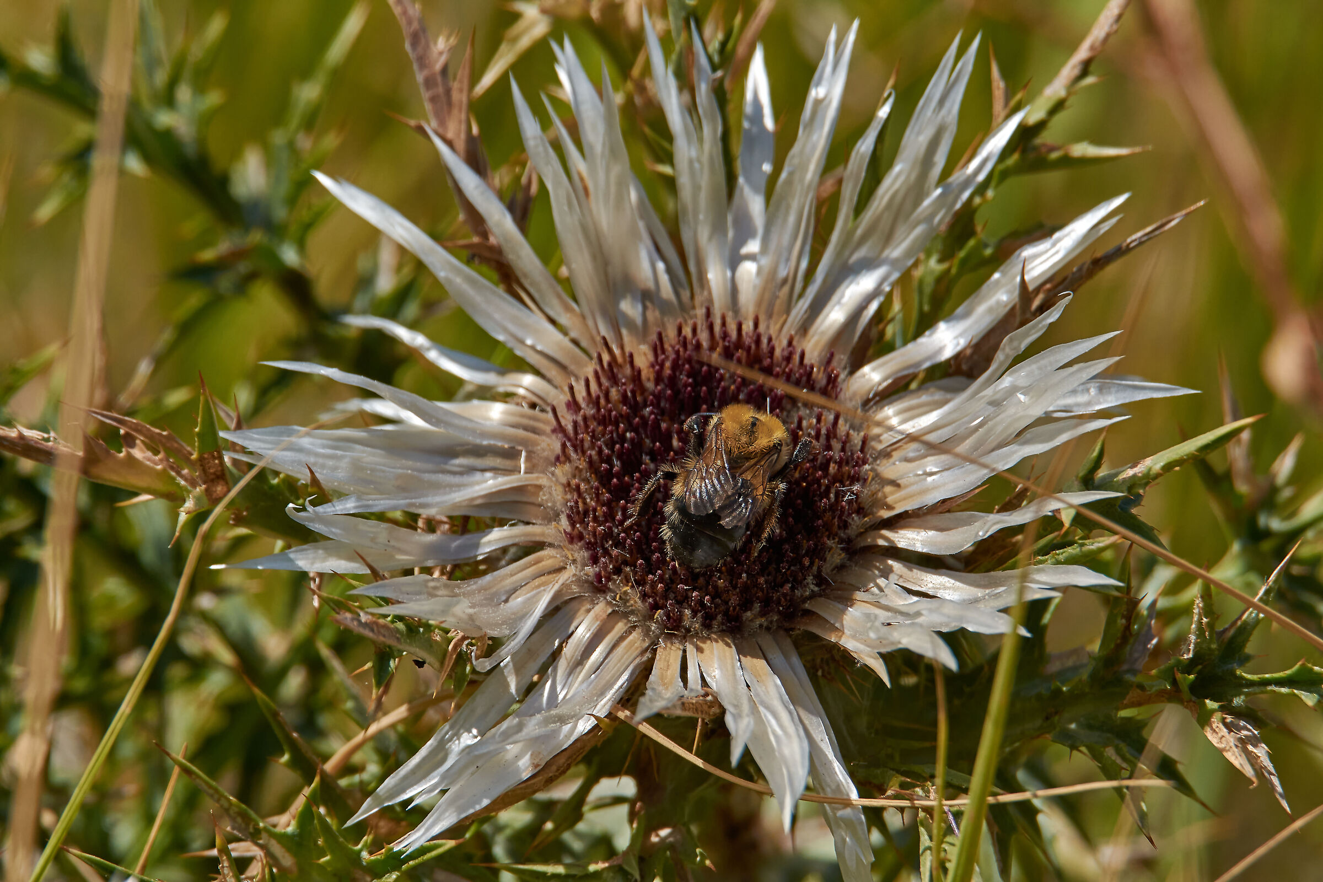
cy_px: 441
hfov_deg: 2.5
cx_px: 662
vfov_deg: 1.7
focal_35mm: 825
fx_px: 30316
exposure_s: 1/2500
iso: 400
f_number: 9
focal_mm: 550
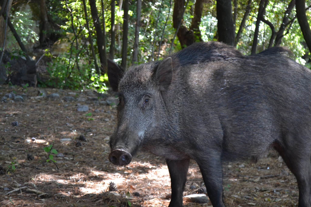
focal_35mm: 82
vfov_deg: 16.6
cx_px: 156
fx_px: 713
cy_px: 104
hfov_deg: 24.6
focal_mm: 55
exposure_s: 1/25
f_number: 5.6
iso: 400
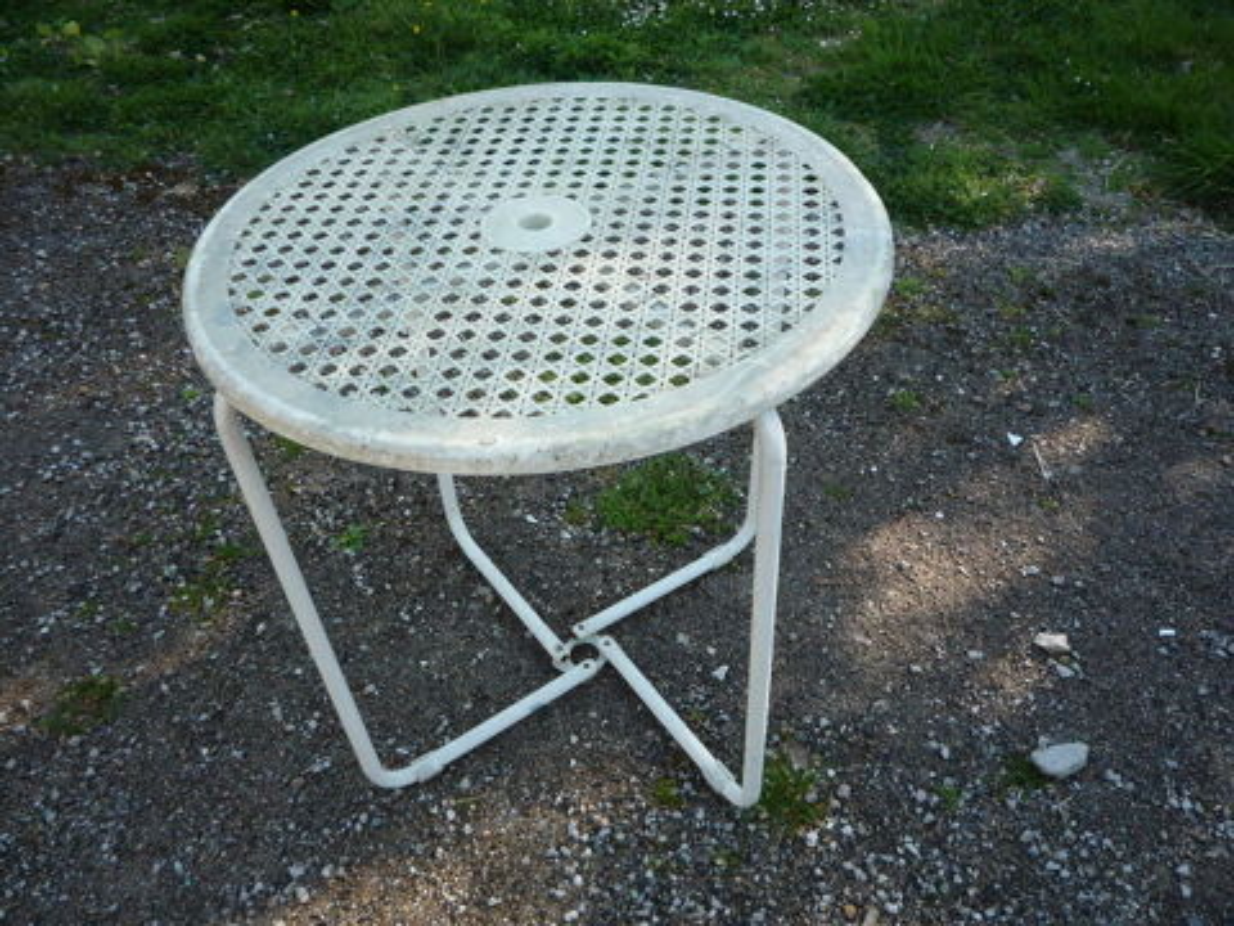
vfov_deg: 46.8
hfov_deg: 60.0
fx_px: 1069
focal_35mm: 30
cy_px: 463
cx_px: 617
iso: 100
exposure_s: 1/100
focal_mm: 5.2
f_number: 4
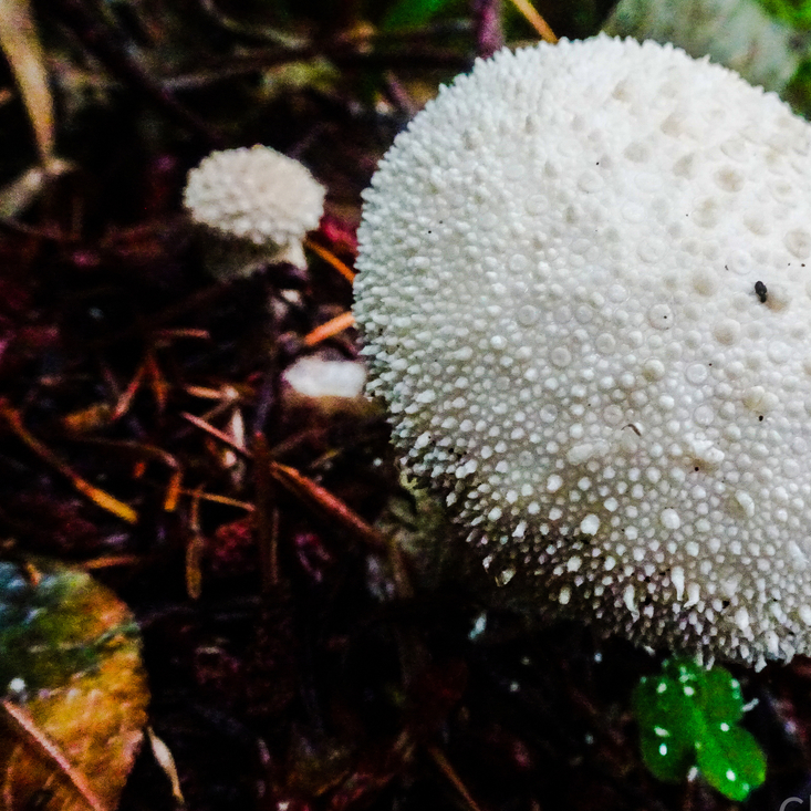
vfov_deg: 49.7
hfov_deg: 48.8
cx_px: 548
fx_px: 875
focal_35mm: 33
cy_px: 372
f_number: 4.5
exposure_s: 1/30
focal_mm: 4.13
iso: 1600
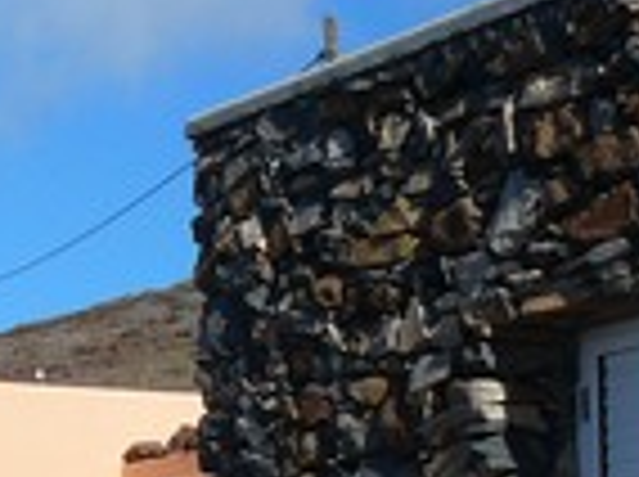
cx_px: -819
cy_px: 814
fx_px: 3409
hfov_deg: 9.6
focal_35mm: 185
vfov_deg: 7.8
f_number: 5.6
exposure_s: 1/250
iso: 100
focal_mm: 7.4
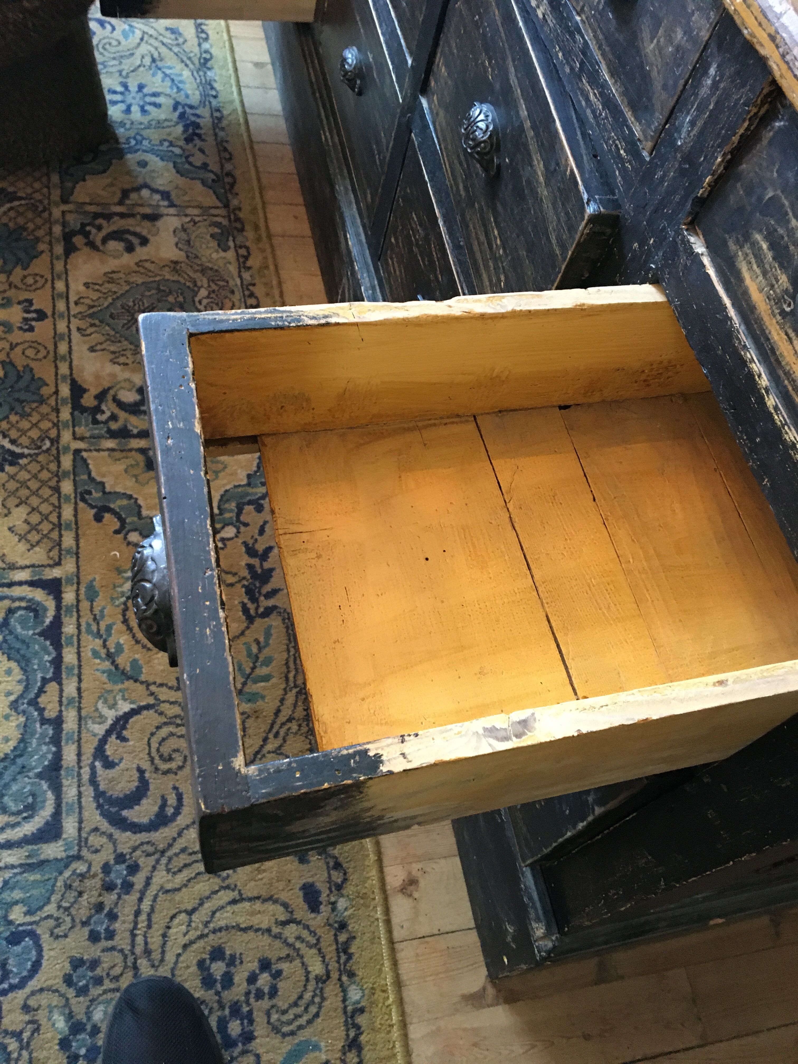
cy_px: 532
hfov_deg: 48.2
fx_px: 891
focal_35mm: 29
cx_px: 399
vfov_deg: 61.7
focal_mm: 4.15
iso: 250
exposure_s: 1/17
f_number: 2.2
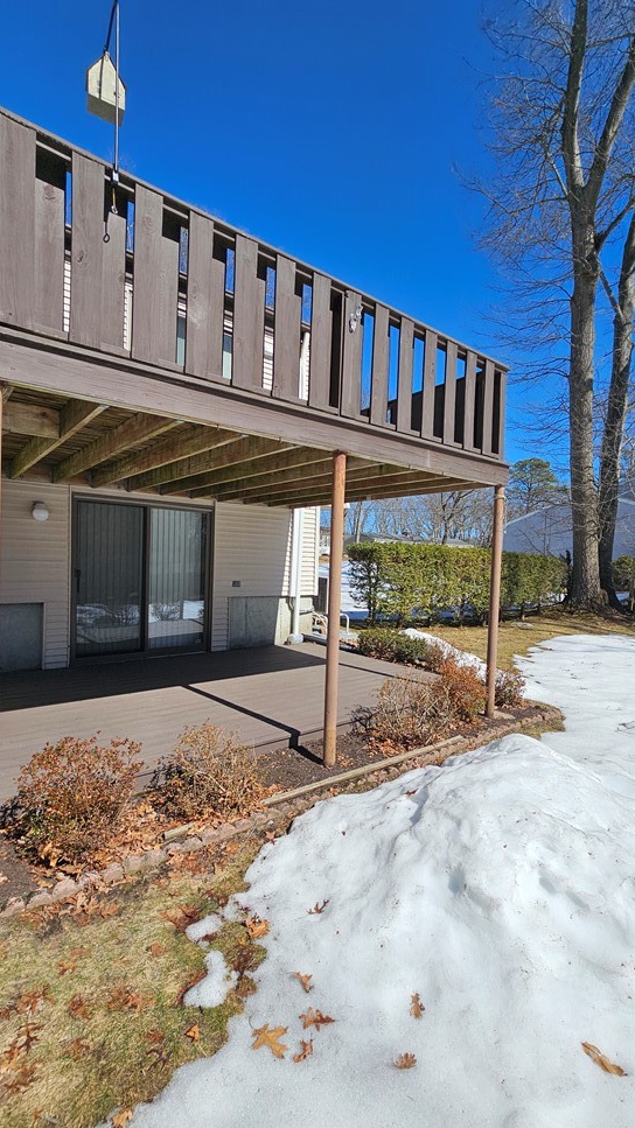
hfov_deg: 70.5
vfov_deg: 103.0
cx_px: 323
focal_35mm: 15
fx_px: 449
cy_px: 580
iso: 50
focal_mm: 2.2
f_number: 2.2
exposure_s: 1/3336
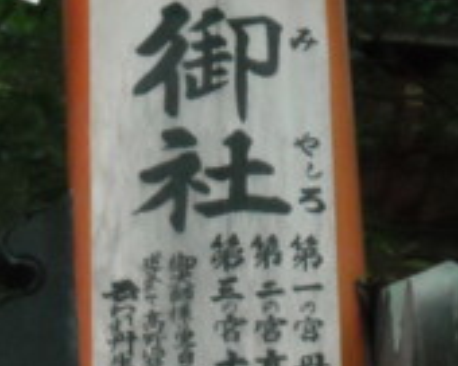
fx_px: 3673
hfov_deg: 7.1
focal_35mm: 271
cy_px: 406
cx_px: 210
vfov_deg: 5.7
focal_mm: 17.1
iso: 800
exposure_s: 1/239
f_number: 4.7
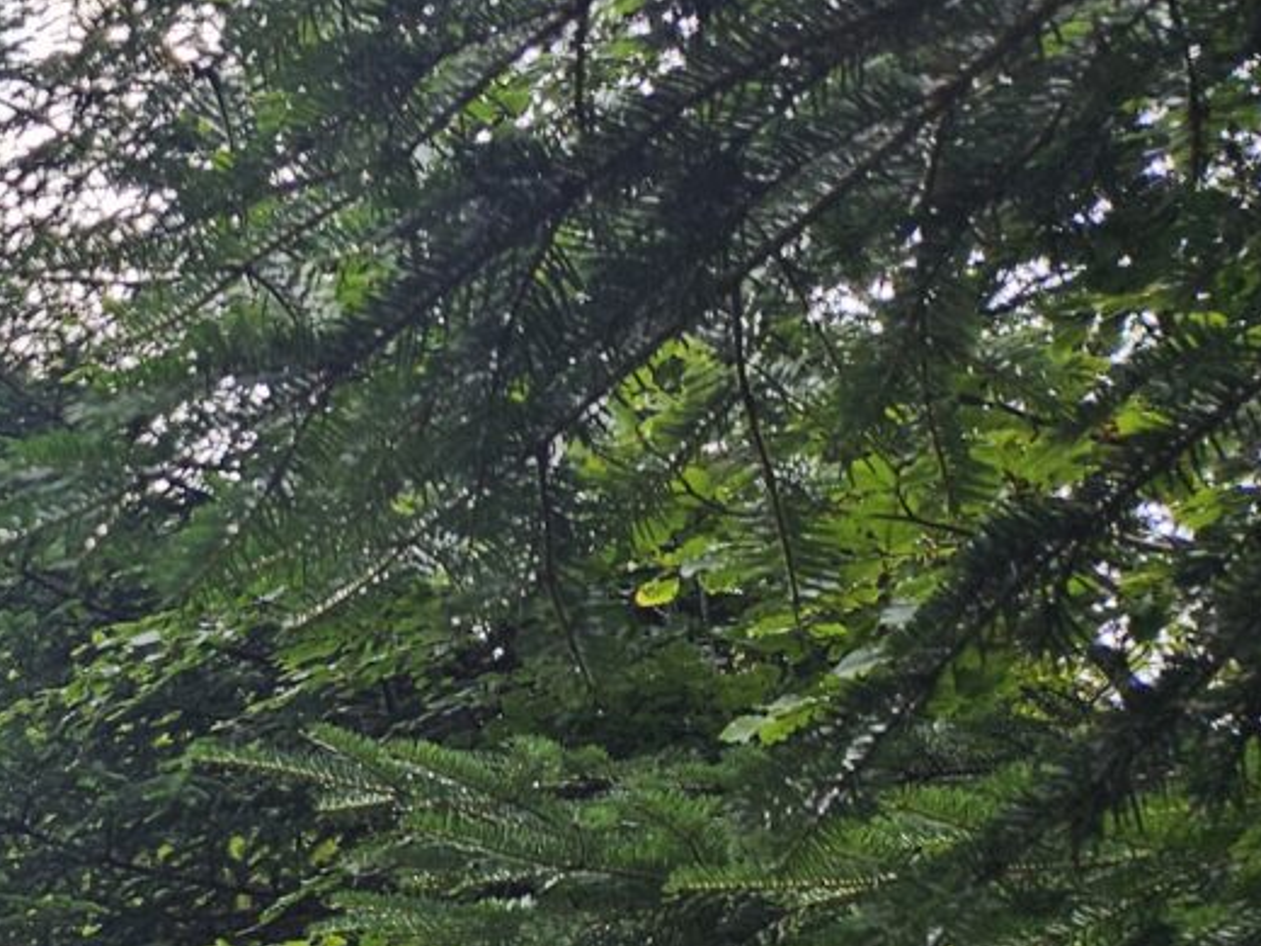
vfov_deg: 16.8
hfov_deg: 18.1
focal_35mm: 85
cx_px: -1023
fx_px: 3096
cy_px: 1062
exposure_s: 1/465
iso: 25
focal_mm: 5.4
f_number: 1.8
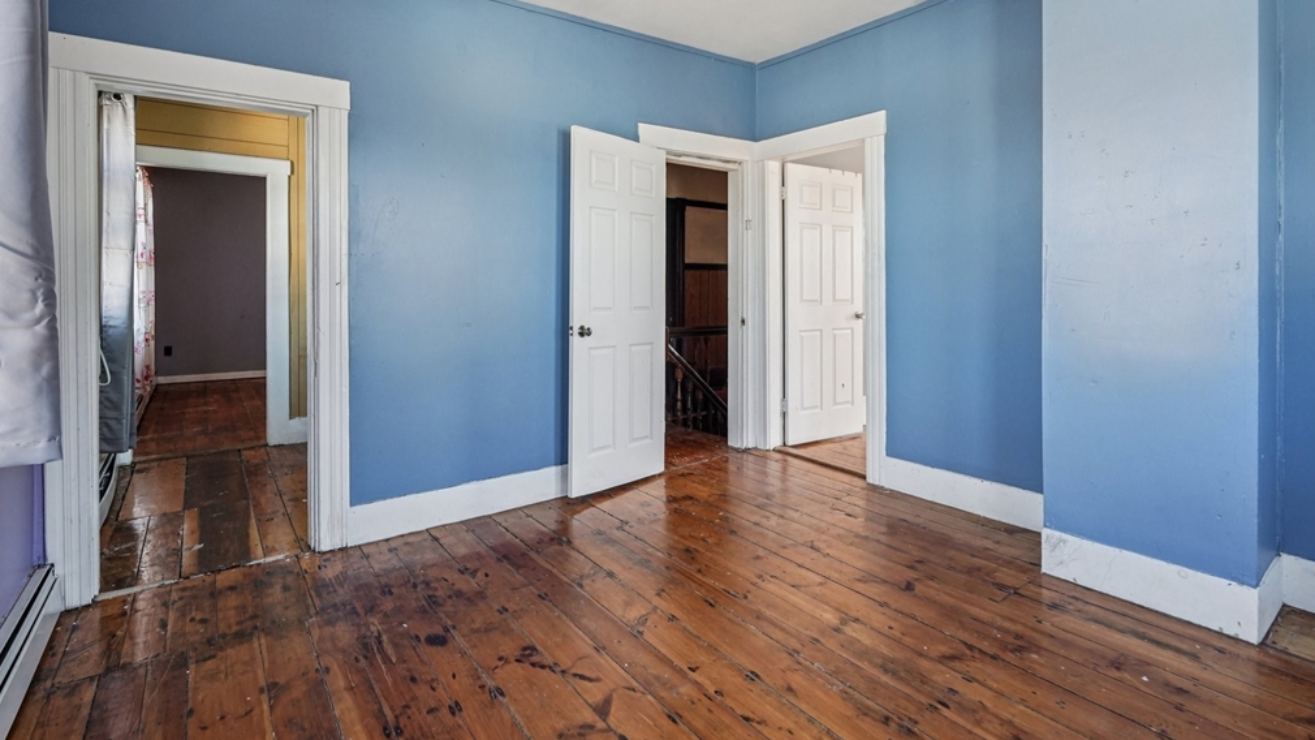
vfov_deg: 63.4
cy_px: 303
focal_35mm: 17
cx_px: 658
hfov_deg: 95.9
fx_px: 593
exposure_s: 1/30
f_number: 8
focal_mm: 16
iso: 640
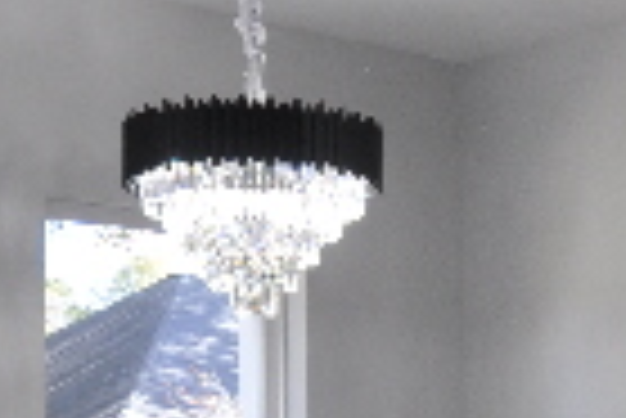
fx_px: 1947
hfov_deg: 17.7
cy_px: 537
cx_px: 658
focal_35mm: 112
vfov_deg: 11.9
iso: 400
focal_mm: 13
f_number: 5
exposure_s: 1/100
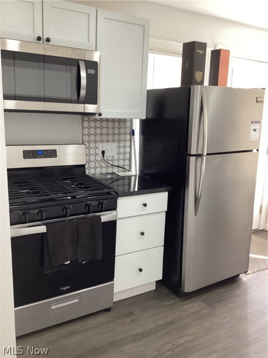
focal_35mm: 31
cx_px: 134
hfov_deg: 45.4
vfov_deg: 58.4
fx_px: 320
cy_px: 179
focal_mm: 3.3
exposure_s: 1/60
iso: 160
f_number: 2.4
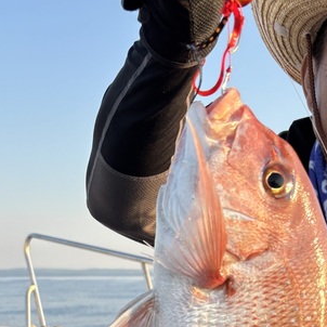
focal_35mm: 65
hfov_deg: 26.2
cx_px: 240
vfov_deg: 24.7
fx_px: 695
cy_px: 357
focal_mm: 5.96
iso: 50
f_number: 1.6
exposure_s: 1/943
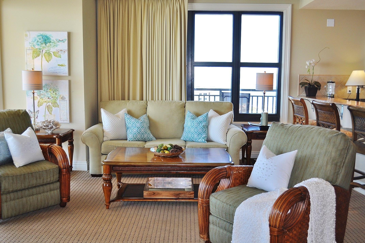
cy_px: 122
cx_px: 182
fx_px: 365
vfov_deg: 36.8
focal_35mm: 36
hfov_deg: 53.2
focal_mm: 24
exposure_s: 1/200
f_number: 4
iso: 360
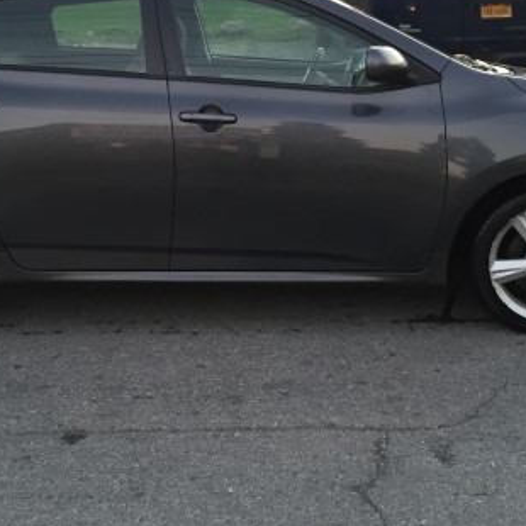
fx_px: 911
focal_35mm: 53
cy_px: 139
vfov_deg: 31.7
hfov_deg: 32.1
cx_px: 221
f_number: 2.2
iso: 64
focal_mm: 4.15
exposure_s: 1/30
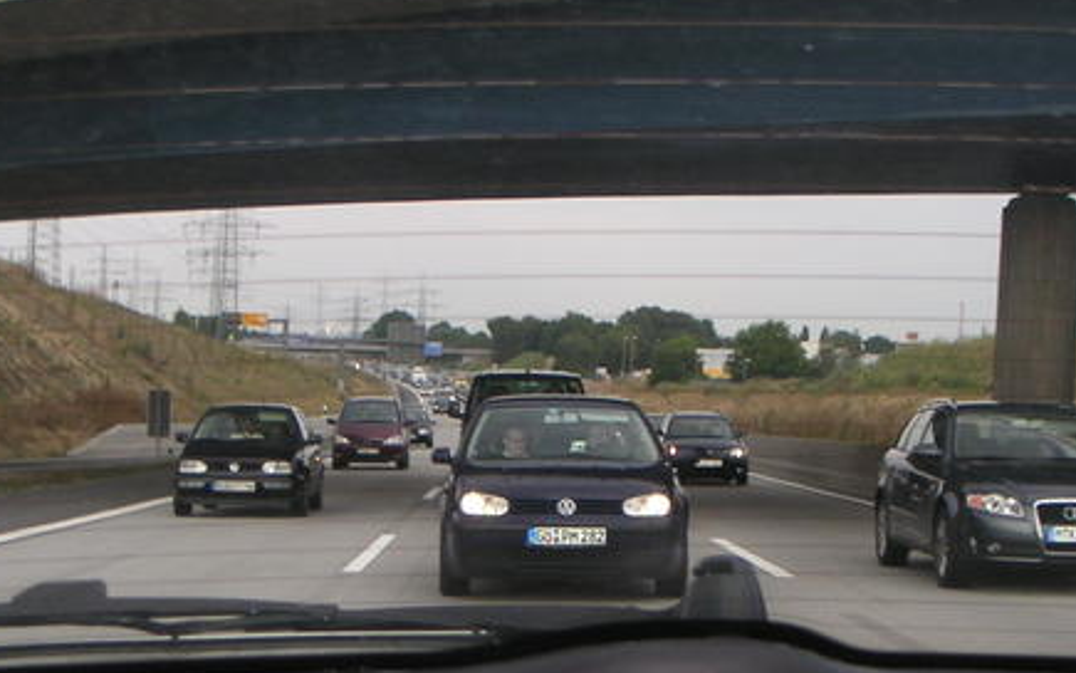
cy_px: 507
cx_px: 482
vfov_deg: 17.5
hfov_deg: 27.8
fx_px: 2170
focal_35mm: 74
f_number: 2.8
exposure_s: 1/350
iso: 50
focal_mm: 6
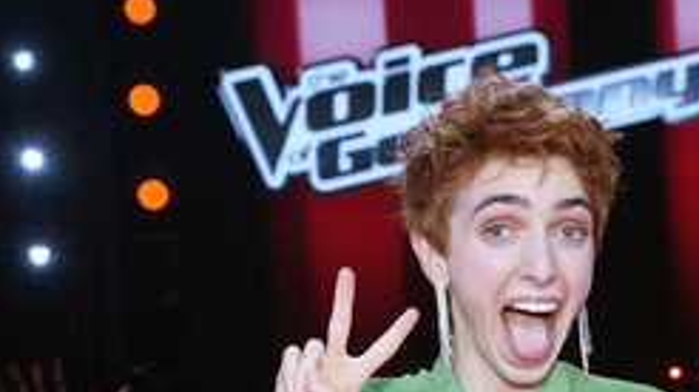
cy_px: 420
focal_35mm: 71
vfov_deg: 16.5
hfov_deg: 29.4
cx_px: 502
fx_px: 1315
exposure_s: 1/100
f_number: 4.5
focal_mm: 37
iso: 1600
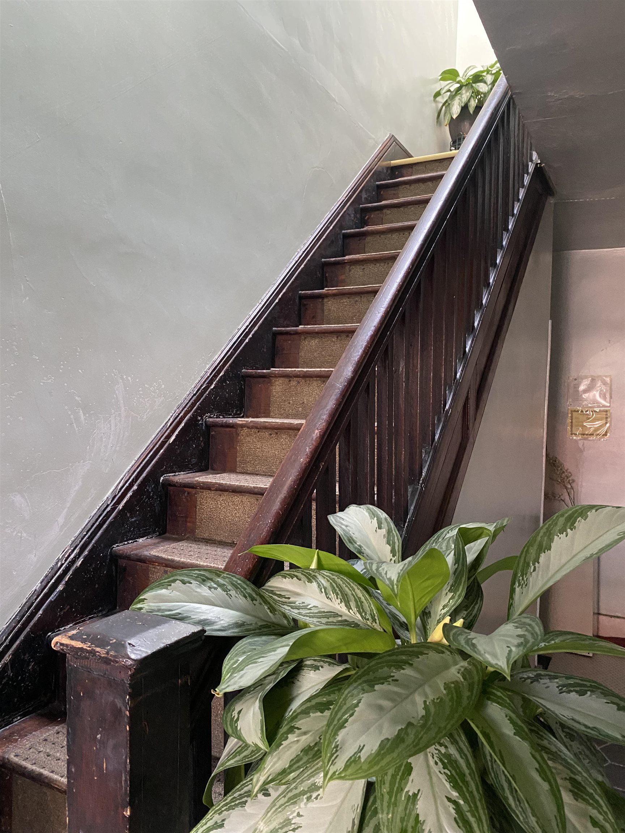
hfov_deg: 53.1
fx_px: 626
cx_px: 312
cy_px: 416
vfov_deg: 67.3
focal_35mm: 26
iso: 500
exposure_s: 1/56
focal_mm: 4.25
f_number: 1.8
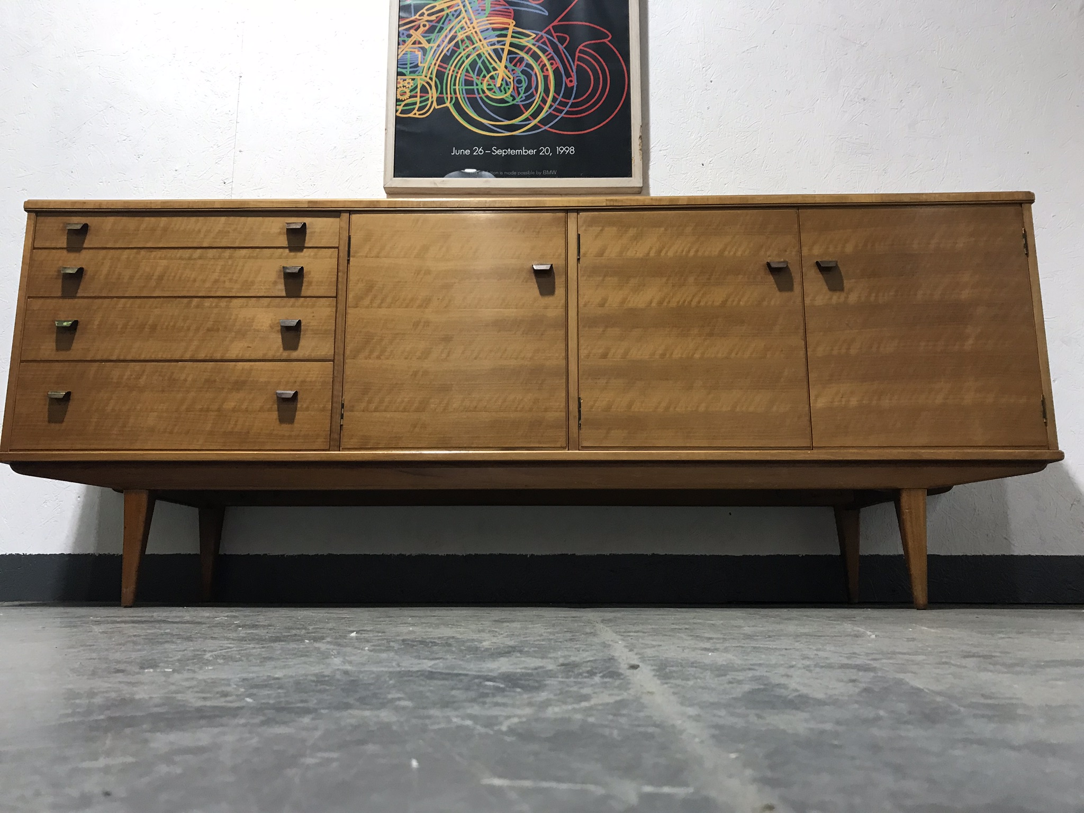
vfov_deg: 49.7
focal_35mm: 28
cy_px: 406
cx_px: 542
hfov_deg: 63.4
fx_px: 877
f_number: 1.8
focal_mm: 3.99
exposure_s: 1/17
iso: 40
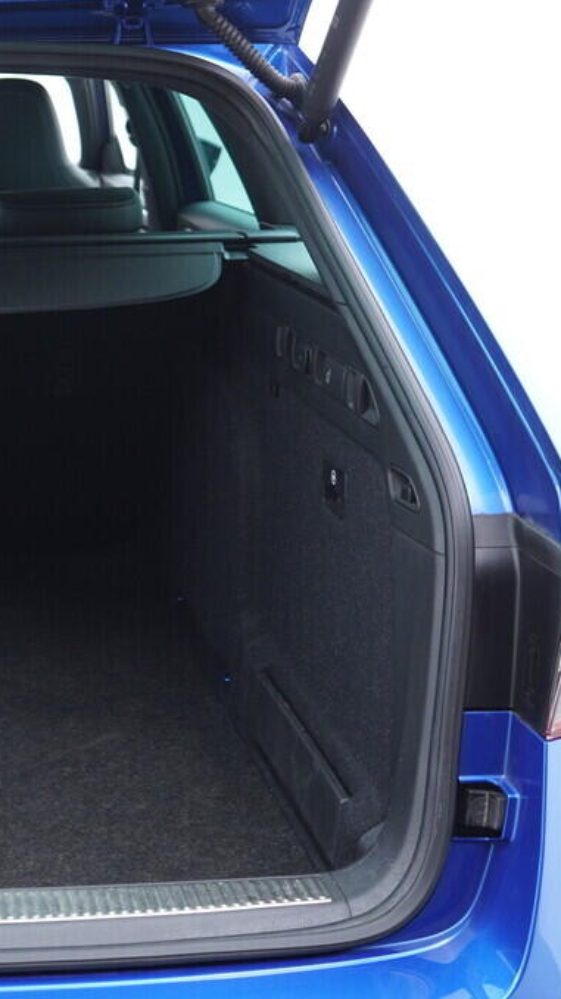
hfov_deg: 19.4
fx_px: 1509
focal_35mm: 57
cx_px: -175
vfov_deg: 36.6
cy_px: 500
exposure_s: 1/40
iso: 400
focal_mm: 24
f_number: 2.8
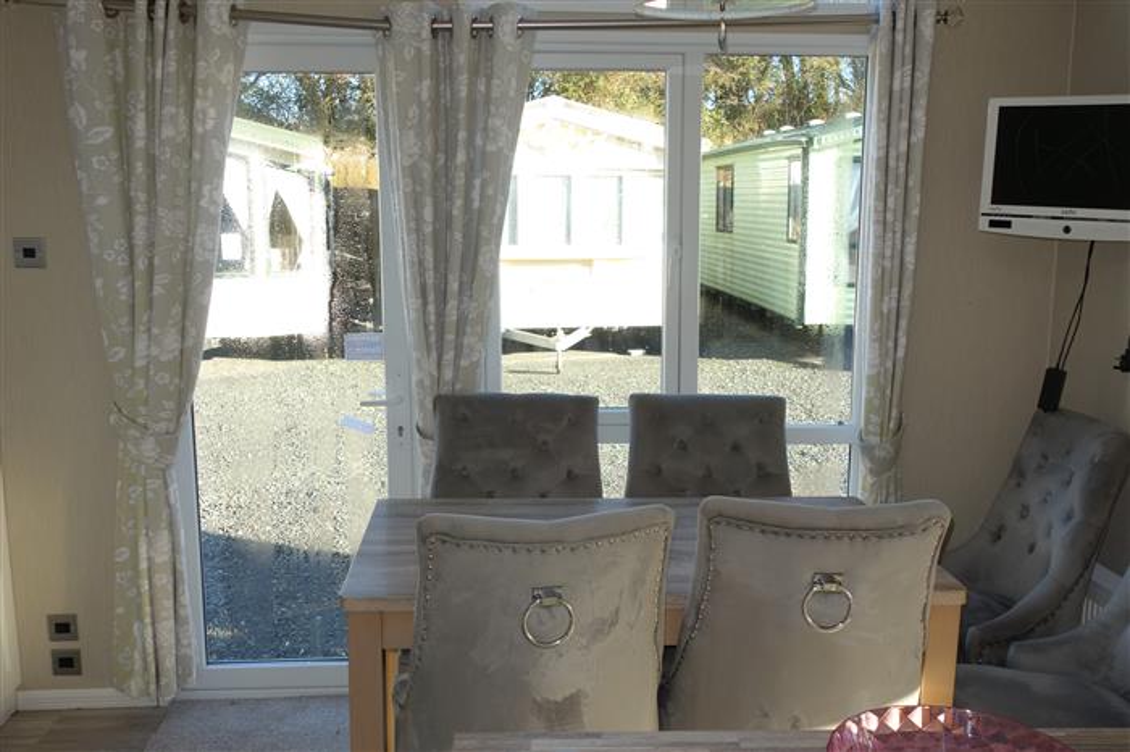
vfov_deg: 39.9
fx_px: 1035
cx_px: 565
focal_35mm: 33
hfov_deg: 57.2
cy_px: 376
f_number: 4
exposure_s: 1/100
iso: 125
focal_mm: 12.18
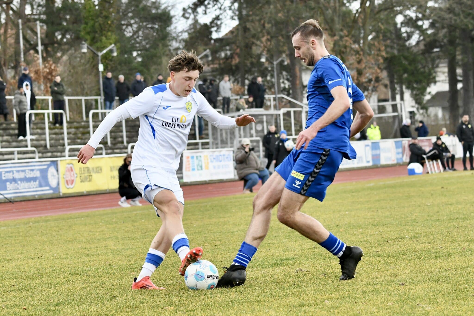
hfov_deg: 17.6
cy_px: 158
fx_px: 1527
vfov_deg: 11.8
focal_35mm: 116
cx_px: 237
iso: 3200
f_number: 6.3
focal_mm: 116
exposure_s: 1/1600
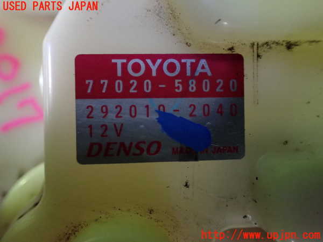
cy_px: 121
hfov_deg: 60.0
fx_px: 280
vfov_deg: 46.8
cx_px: 162
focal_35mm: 30
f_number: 2.3
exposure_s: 1/30
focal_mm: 5.4
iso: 1250
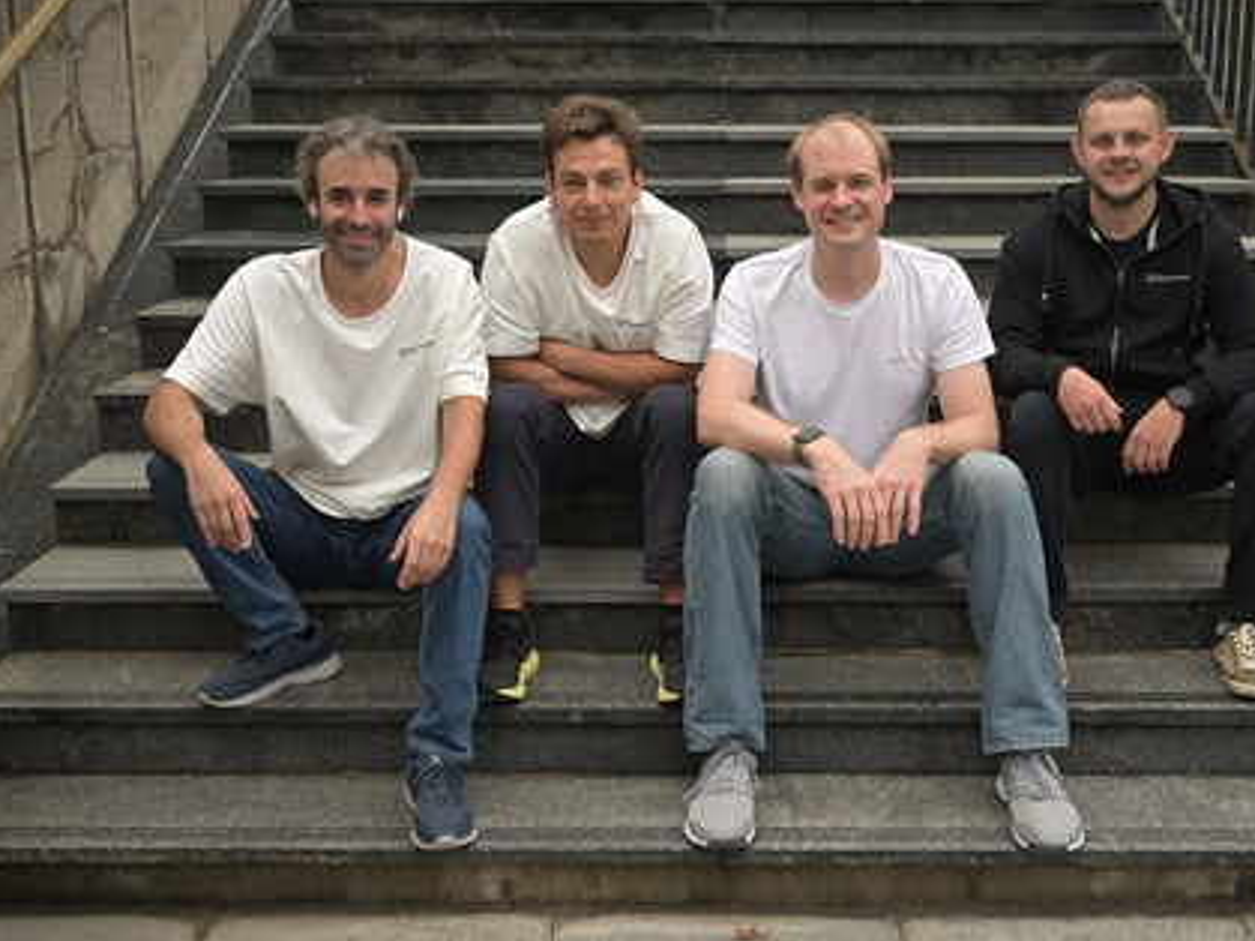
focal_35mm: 44
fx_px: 1595
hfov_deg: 42.9
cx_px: 707
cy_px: 466
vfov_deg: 32.9
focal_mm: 40
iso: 160
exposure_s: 1/800
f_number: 3.2
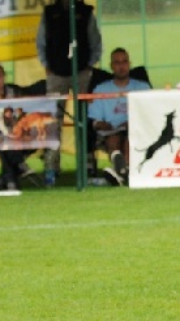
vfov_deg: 6.0
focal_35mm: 357
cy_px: 115
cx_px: 432
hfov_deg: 3.4
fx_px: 3035
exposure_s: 1/1250
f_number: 2.8
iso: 400
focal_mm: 70
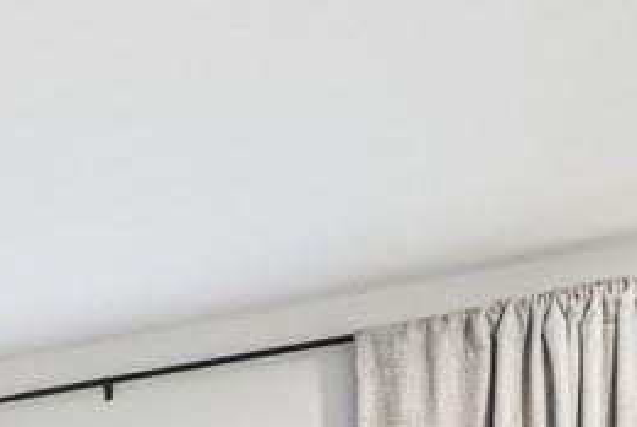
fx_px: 1523
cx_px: -1004
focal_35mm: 86
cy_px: 837
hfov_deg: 13.7
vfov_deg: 13.7
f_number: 11
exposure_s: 2
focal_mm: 14
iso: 100
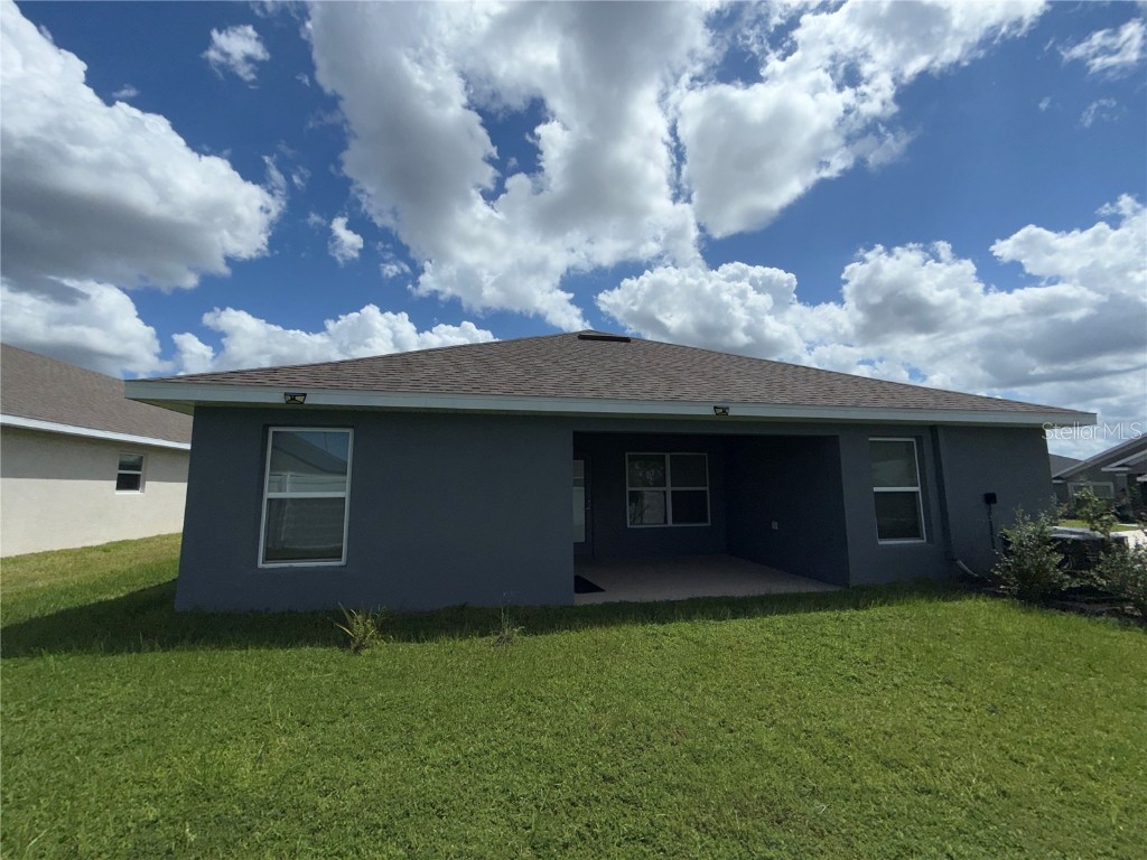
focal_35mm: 14
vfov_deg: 85.7
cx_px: 574
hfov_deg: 102.1
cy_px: 430
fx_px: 464
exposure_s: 1/5618
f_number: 2.2
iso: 16
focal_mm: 2.22
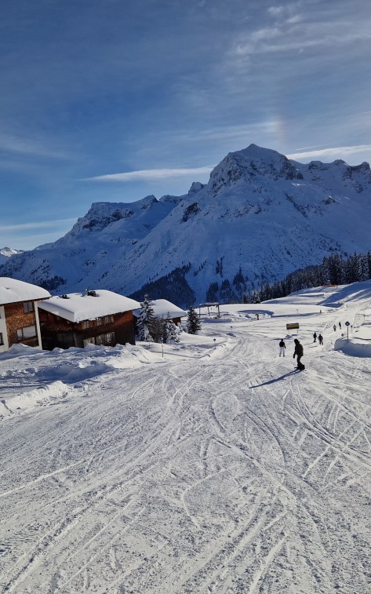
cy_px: 300
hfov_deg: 38.3
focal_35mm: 33
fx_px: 534
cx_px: 188
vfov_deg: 58.1
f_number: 1.8
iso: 50
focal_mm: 5.4
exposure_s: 1/5296
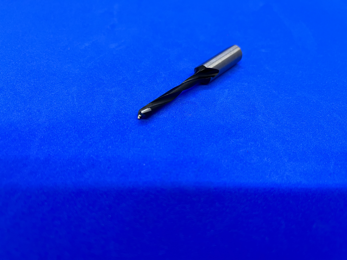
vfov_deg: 53.1
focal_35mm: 26
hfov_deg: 67.3
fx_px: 261
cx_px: 174
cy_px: 130
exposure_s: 1/50
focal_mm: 5.1
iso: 100
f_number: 1.6
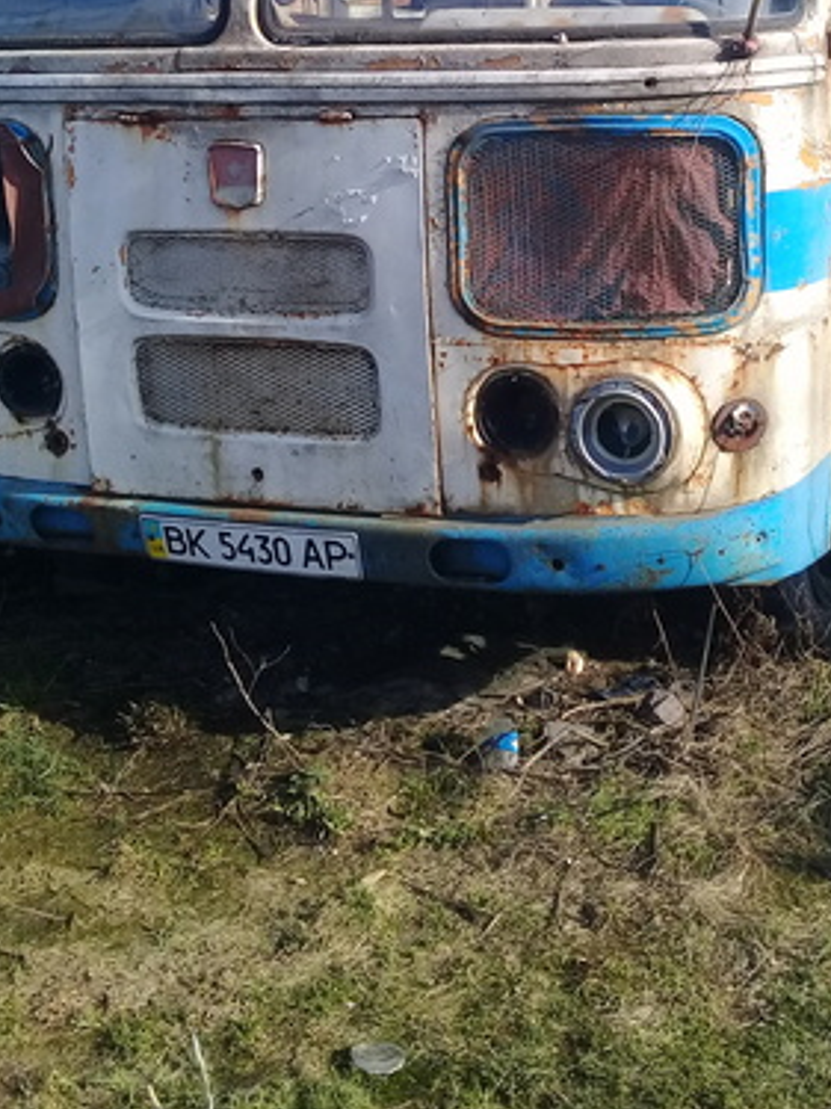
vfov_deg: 34.3
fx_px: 1729
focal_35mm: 54
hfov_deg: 26.9
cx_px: 526
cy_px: 194
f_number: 2.2
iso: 50
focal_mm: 3.3
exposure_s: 1/799
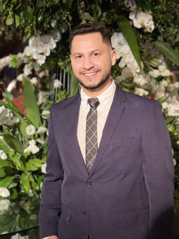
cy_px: 120
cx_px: 90
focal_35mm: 64
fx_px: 441
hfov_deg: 22.9
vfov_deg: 30.3
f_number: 2.2
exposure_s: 1/30
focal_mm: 7.5
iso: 320
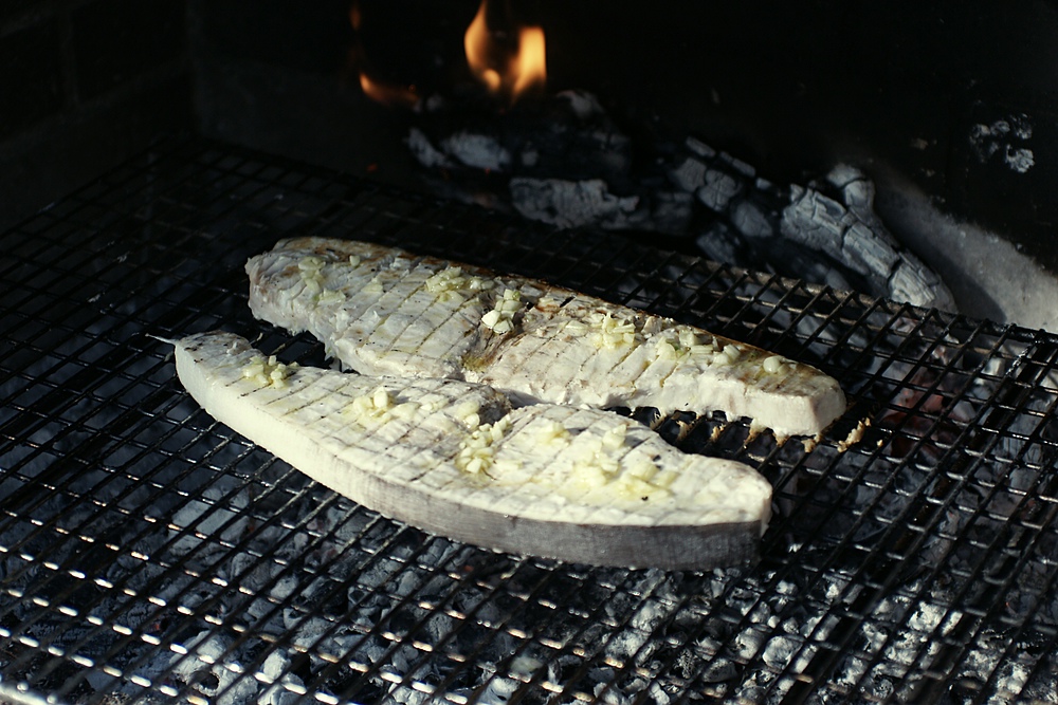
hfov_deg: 24.6
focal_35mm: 82
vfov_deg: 16.6
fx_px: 2425
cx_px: 529
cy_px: 352
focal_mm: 55
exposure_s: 1/160
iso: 200
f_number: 4
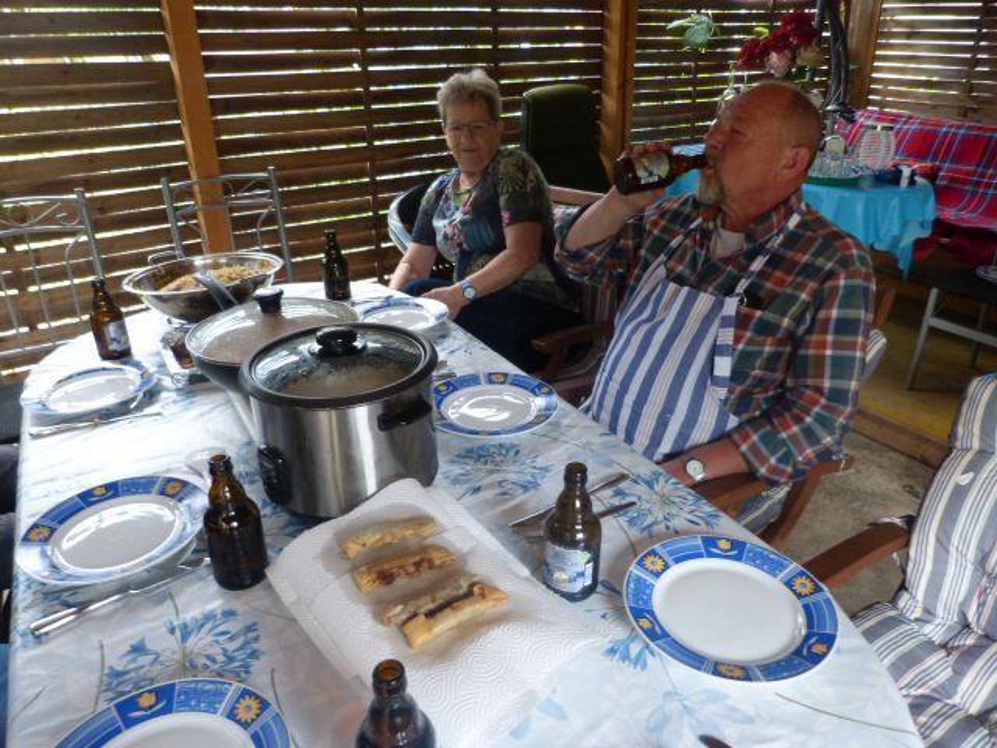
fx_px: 720
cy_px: 374
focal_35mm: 25
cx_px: 498
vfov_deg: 54.9
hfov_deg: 69.4
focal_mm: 4.5
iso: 320
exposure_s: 1/60
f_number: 2.8
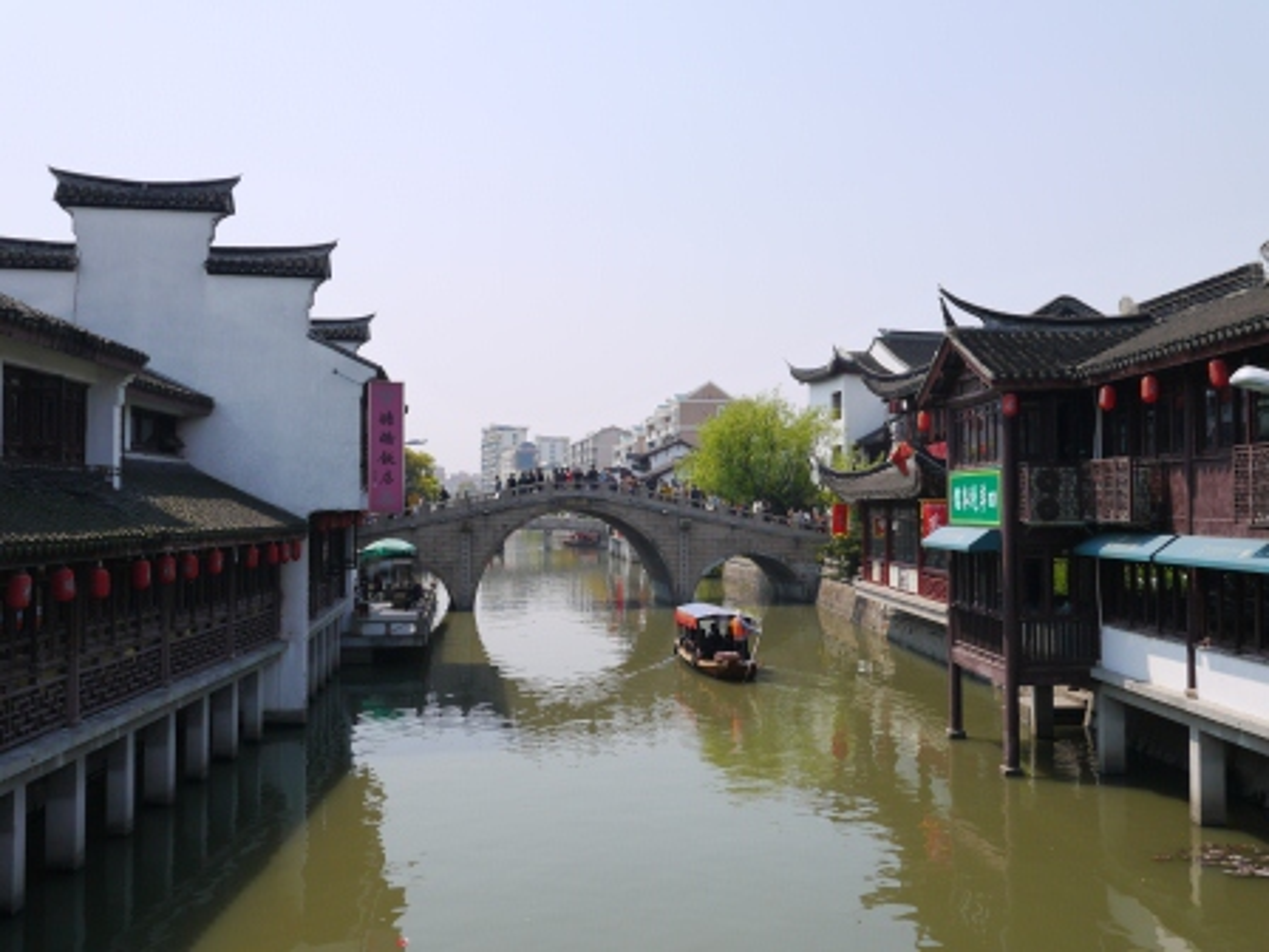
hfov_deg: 56.8
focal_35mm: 32
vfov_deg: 44.2
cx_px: 634
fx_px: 1173
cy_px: 476
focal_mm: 16
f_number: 8
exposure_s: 1/400
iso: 160
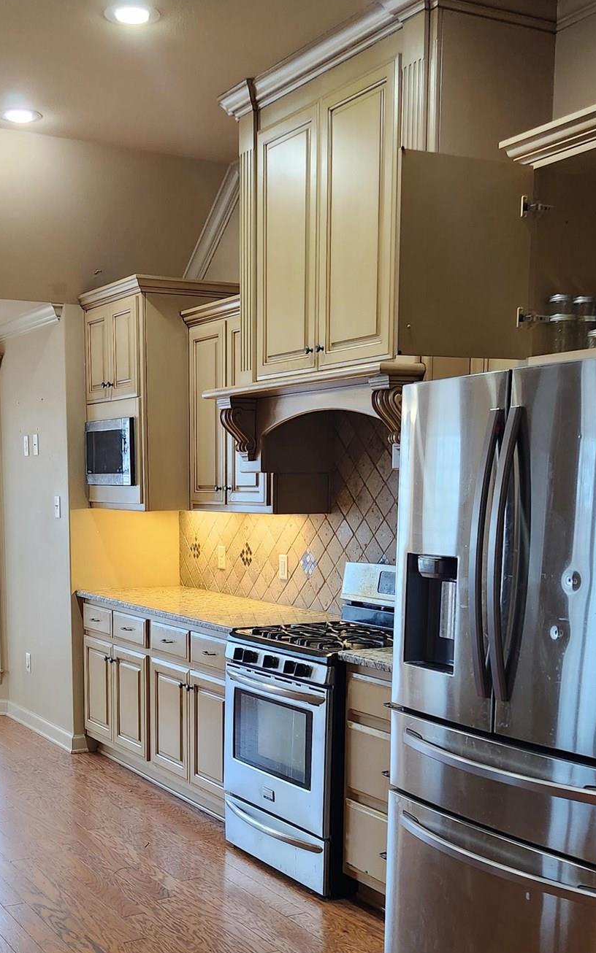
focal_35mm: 43
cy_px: 648
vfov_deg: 45.4
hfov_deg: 29.8
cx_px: 229
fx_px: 1118
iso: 320
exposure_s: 1/120
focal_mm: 5.4
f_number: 1.8
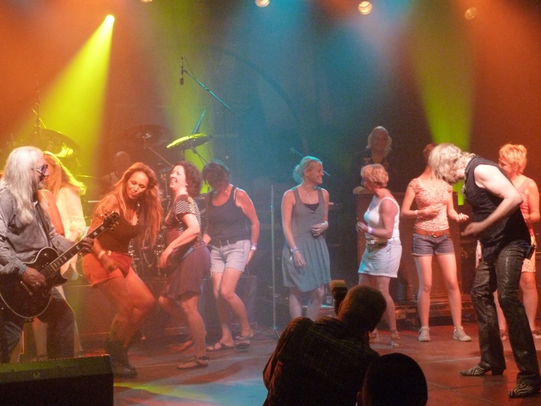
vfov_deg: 26.6
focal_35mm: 55
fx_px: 860
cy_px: 203
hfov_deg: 34.9
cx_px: 270
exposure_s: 1/60
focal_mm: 9.1
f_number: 3.9
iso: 800
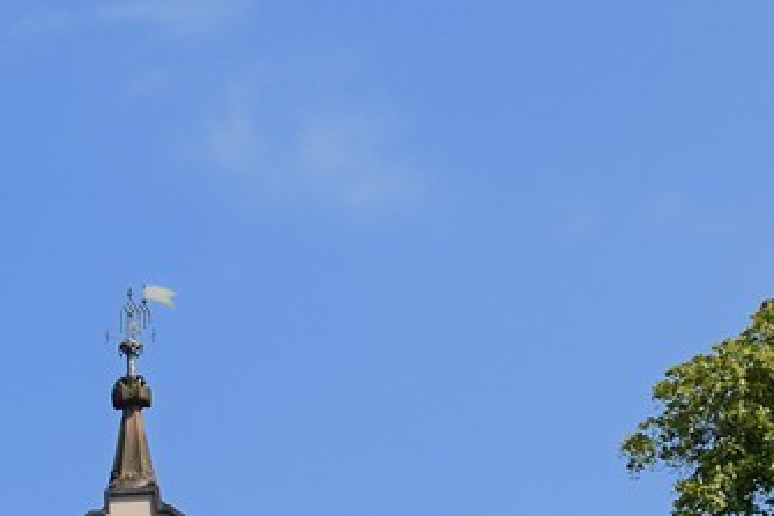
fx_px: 5136
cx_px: -857
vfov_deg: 5.6
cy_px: 1189
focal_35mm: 239
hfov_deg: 8.1
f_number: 11
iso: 200
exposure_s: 1/250
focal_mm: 50
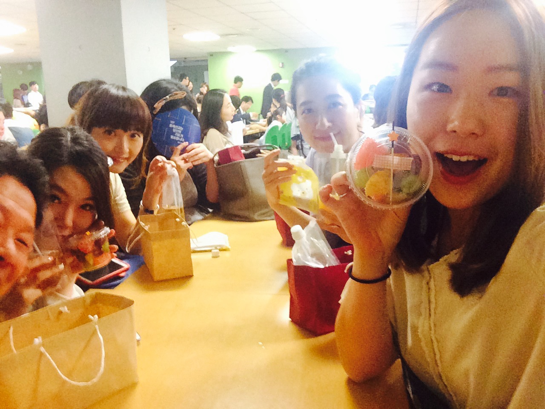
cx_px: 272
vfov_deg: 45.4
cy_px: 204
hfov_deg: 58.4
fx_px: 488
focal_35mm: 31
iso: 400
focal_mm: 2.15
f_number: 2.4
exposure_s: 1/17
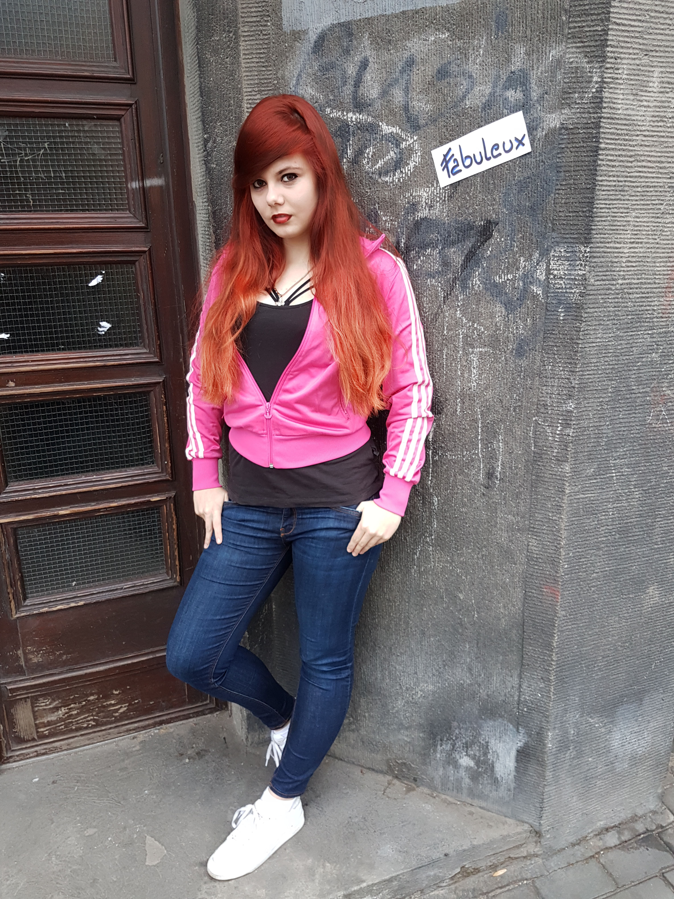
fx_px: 675
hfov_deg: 53.1
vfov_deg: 67.3
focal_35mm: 26
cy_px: 450
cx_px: 337
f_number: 1.7
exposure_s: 1/50
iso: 80
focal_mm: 4.2
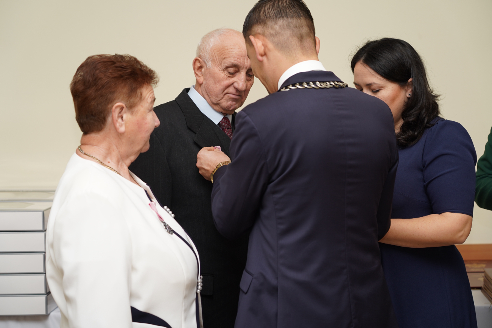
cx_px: 246
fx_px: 957
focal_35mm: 70
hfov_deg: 28.8
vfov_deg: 19.5
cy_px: 164
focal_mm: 70
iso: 250
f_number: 4
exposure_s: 1/100
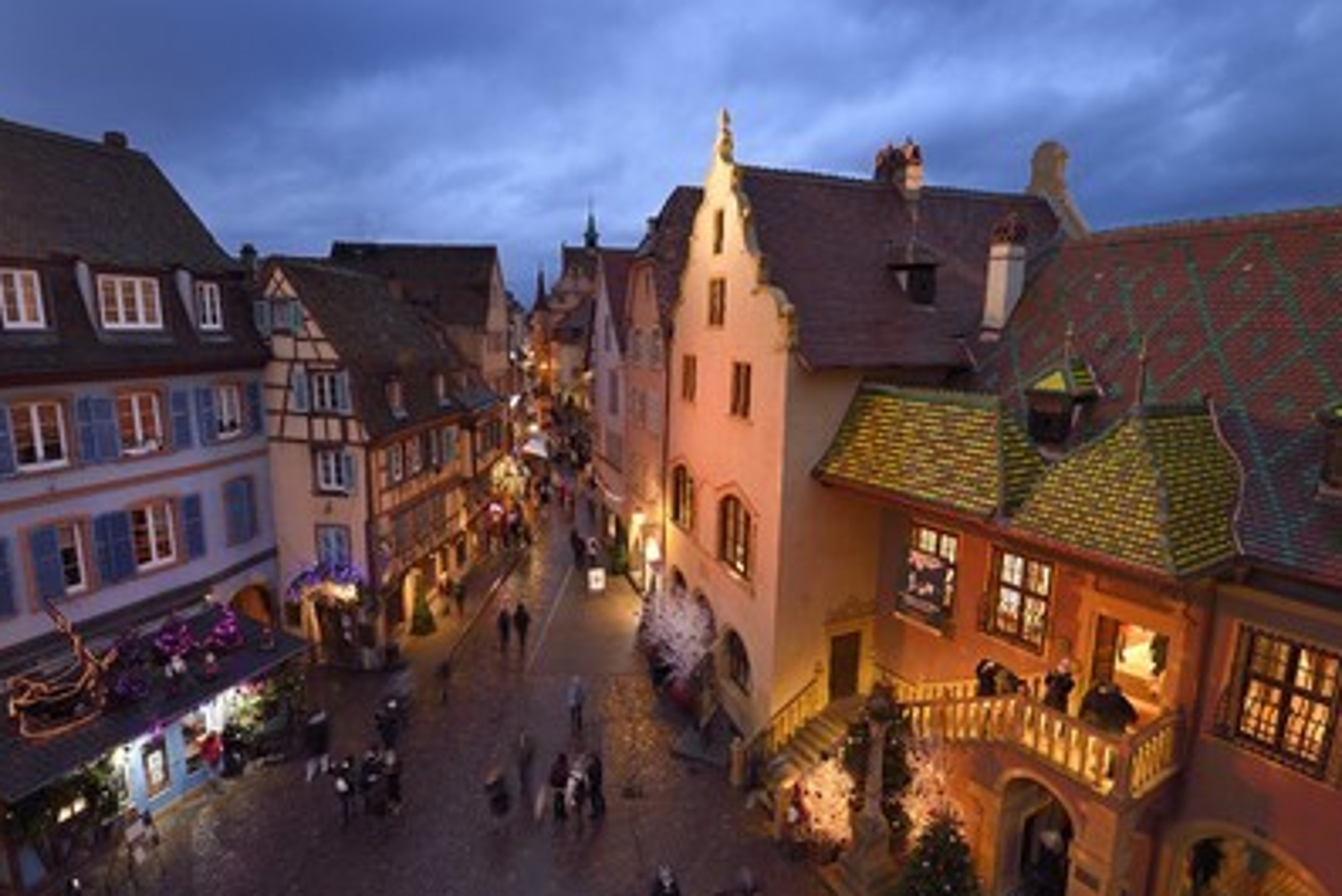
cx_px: 668
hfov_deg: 90.0
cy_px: 443
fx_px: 671
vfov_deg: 67.4
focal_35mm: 18
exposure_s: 1/1.25
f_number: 7.1
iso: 200
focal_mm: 17
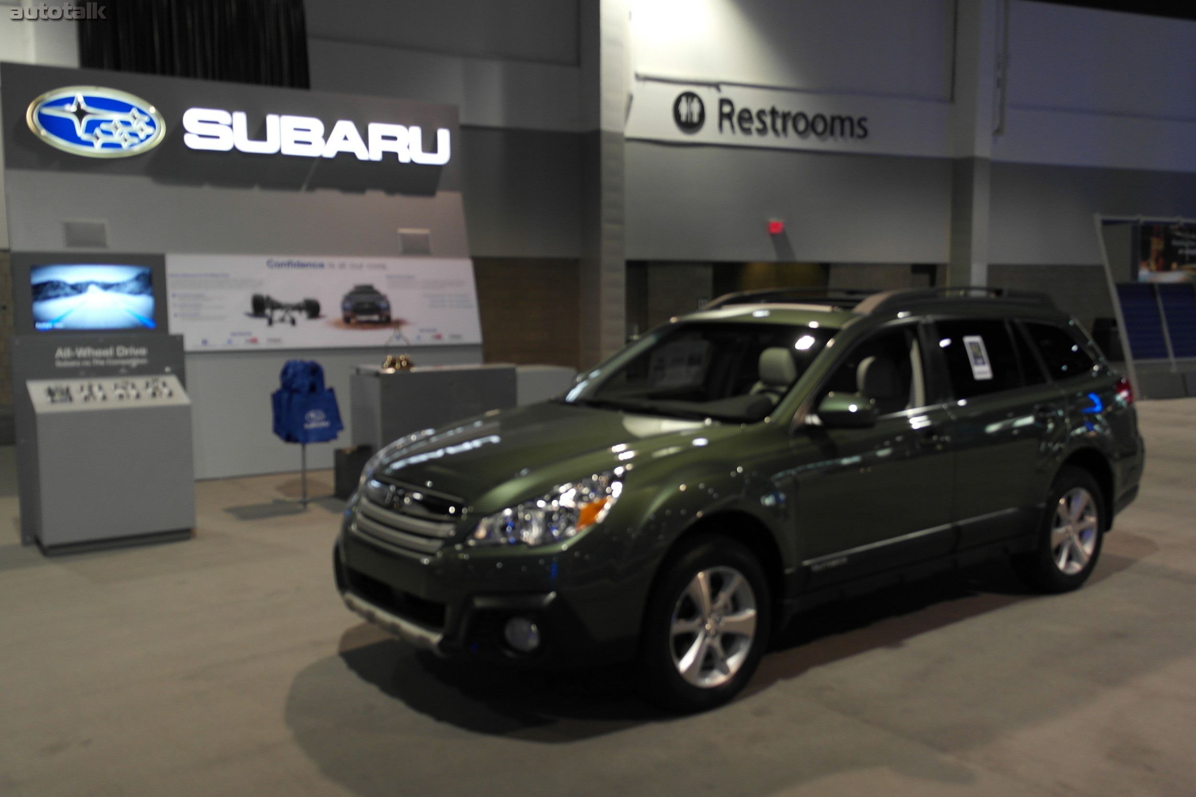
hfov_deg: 61.9
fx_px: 997
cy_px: 398
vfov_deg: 43.6
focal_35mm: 30
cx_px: 598
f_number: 3.5
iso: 400
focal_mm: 20
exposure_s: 1/40
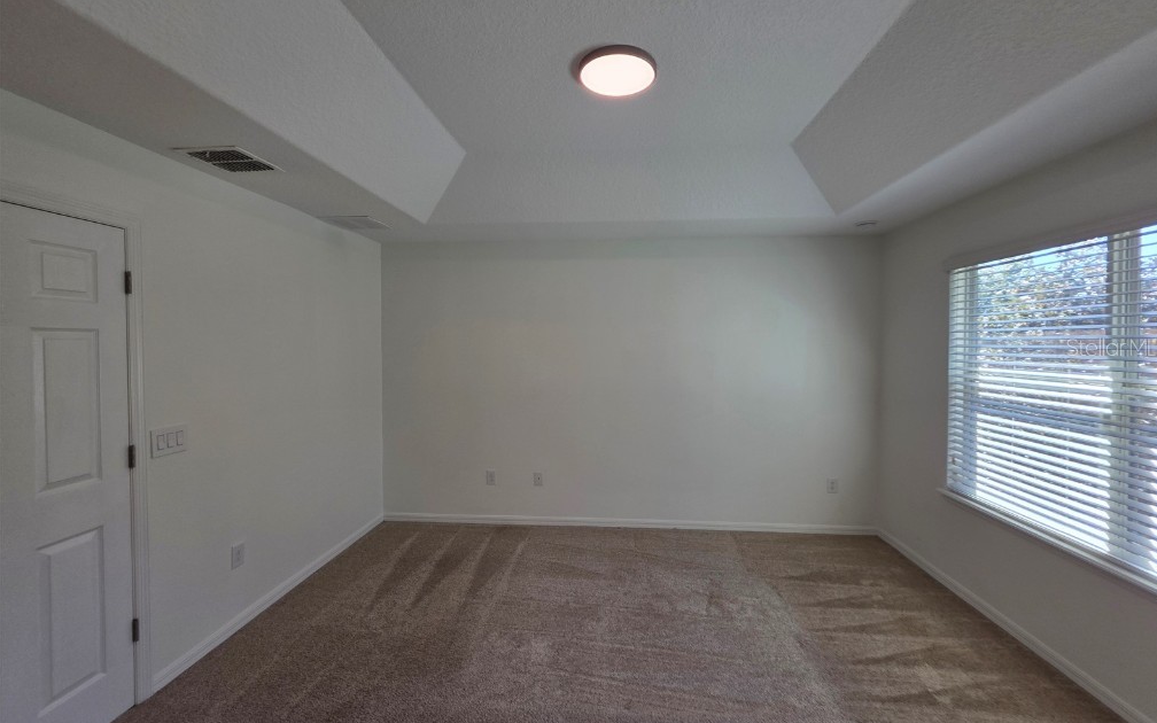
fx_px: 441
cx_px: 587
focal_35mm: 14
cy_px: 347
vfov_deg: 78.6
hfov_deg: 105.3
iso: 40
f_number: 1.9
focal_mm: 2.2
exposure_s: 1/120
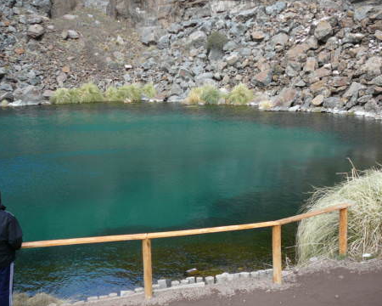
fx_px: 430
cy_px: 147
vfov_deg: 39.2
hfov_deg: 47.9
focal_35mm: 38
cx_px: 207
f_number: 2.8
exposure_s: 1/125
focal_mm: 5.2
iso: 80
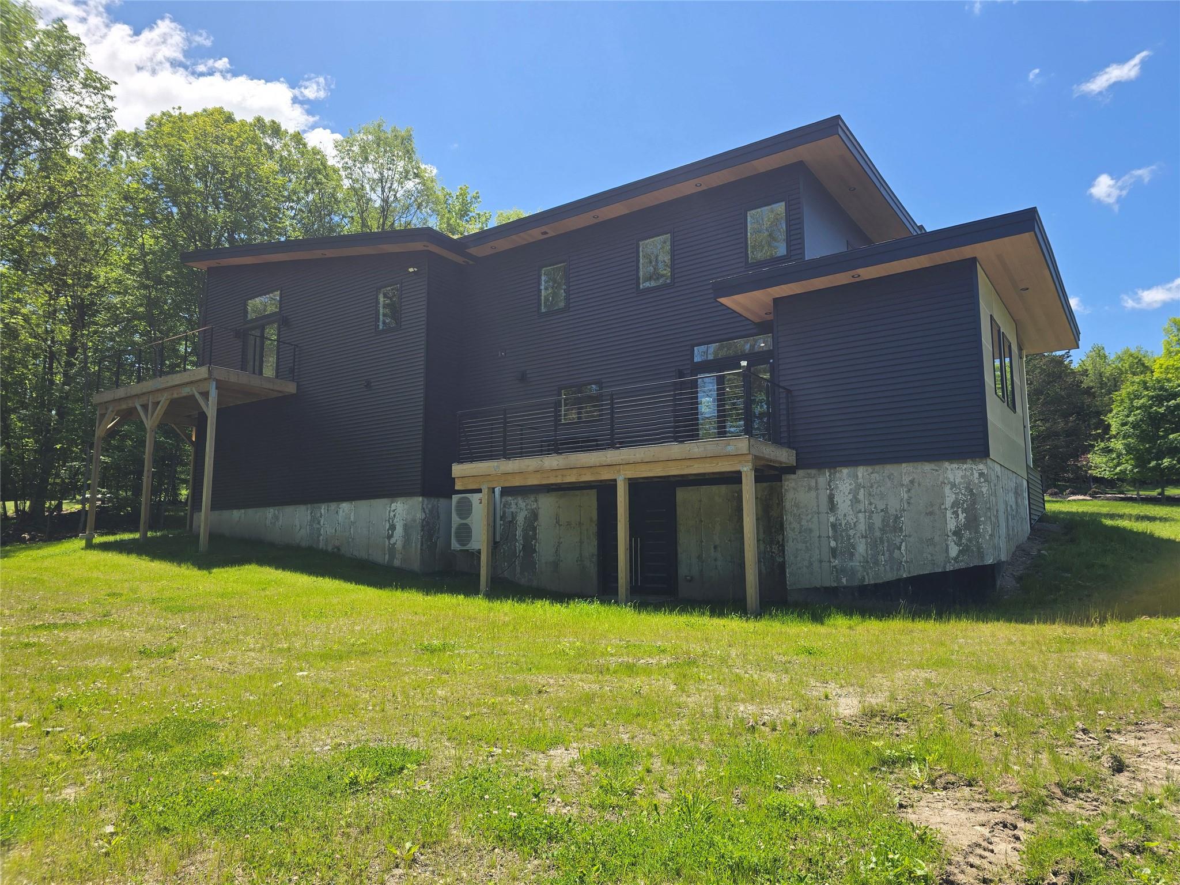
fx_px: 784
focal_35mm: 23
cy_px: 442
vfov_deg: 58.9
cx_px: 590
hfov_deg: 73.9
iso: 12
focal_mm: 6.3
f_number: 1.7
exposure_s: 1/633
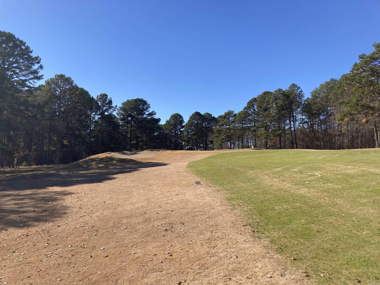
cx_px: 190
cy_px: 142
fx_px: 307
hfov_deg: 63.4
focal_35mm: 28
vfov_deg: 49.7
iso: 20
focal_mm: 3.99
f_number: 1.8
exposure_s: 1/1946
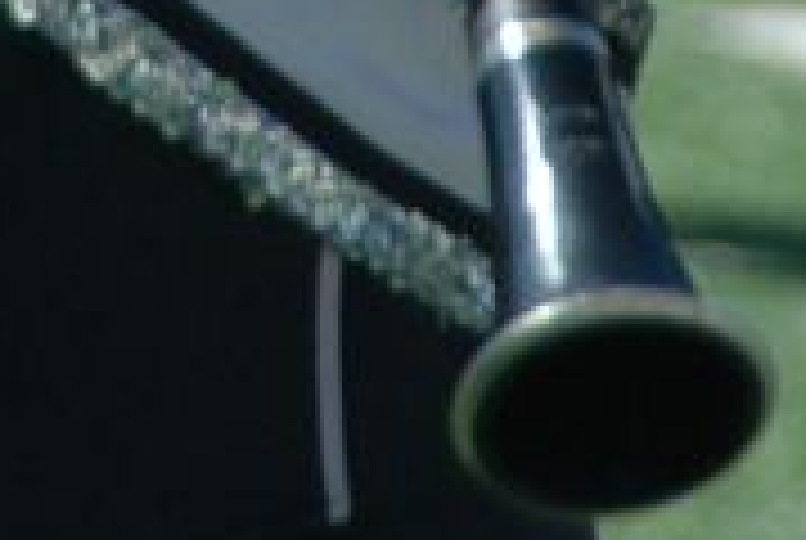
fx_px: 38370
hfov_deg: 1.2
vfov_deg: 0.8
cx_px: -9
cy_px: -1058
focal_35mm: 1711
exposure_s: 1/640
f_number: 6.3
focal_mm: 200
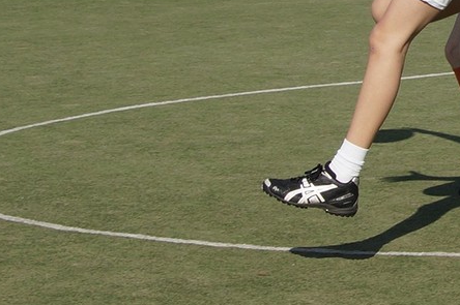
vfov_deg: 14.8
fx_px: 1149
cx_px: 488
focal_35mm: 90
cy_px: -32
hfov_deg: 21.6
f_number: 5.6
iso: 100
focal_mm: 26
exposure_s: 1/800
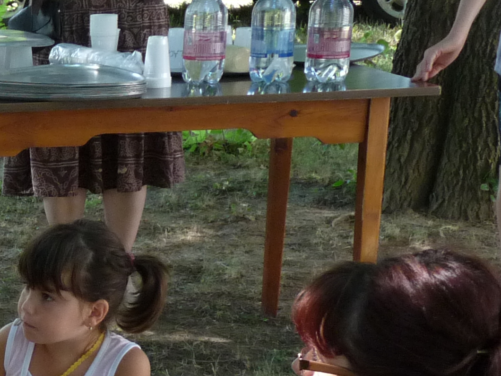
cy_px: 461
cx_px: -248
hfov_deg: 15.5
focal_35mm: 117
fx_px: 1693
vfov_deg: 12.3
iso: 200
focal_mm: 6
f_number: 3
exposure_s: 1/125
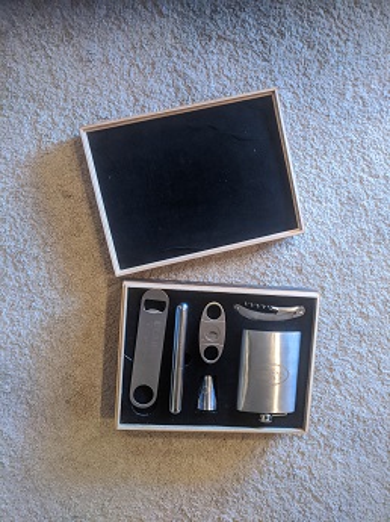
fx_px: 391
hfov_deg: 53.0
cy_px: 261
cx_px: 195
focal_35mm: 26
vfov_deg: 67.4
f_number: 2
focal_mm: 4.67
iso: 843
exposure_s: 1/30
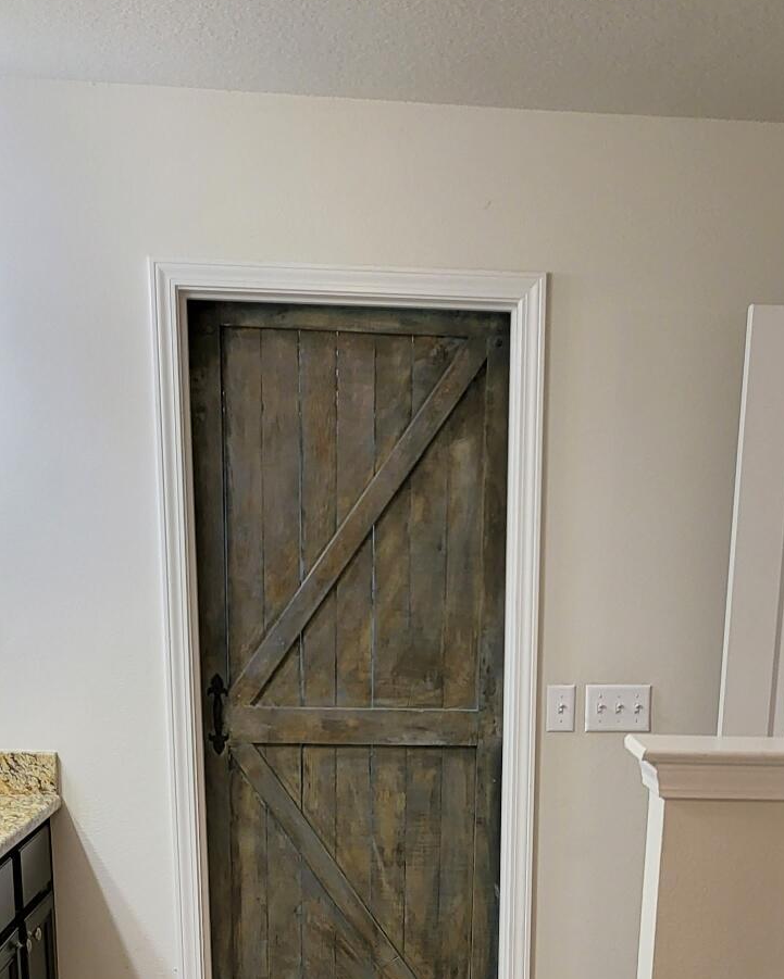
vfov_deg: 33.3
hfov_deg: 29.1
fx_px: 1508
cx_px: 465
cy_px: 949
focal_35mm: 52
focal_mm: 5
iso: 250
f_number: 1.8
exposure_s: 1/120
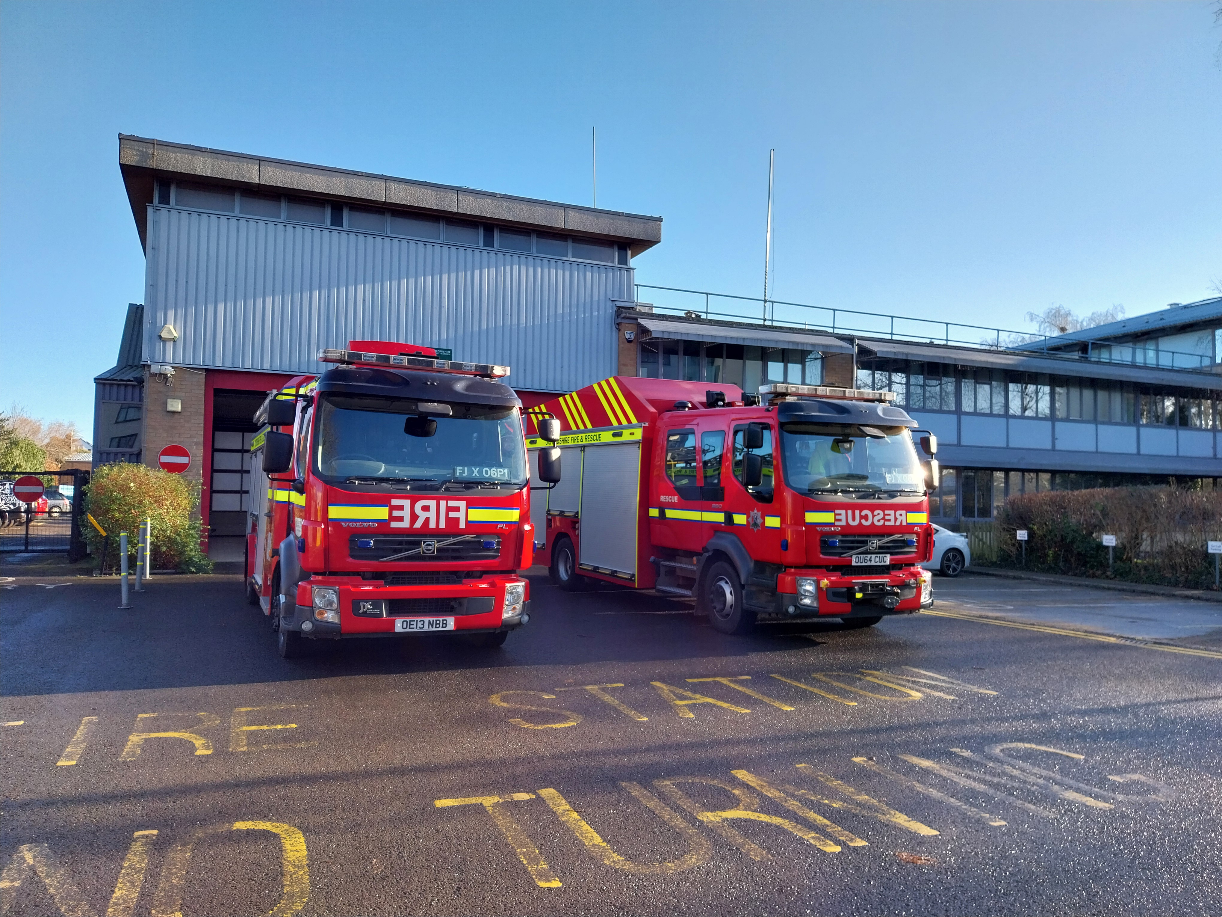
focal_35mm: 26
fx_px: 918
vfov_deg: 53.1
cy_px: 458
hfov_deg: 67.3
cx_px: 611
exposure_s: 1/308
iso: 25
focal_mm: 4
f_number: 1.8
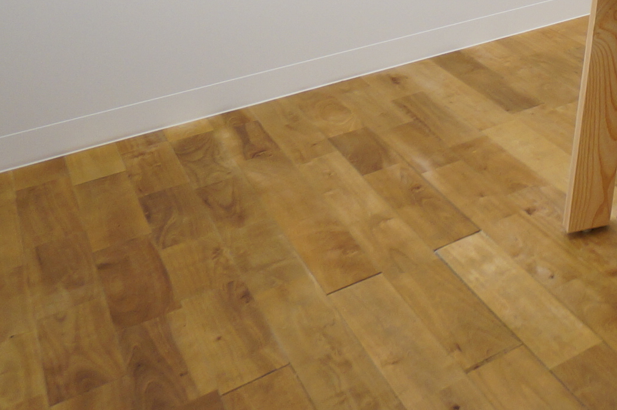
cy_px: -246
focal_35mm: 51
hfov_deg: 30.9
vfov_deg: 21.2
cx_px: 791
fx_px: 873
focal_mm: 10
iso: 400
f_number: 4
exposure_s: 1/60
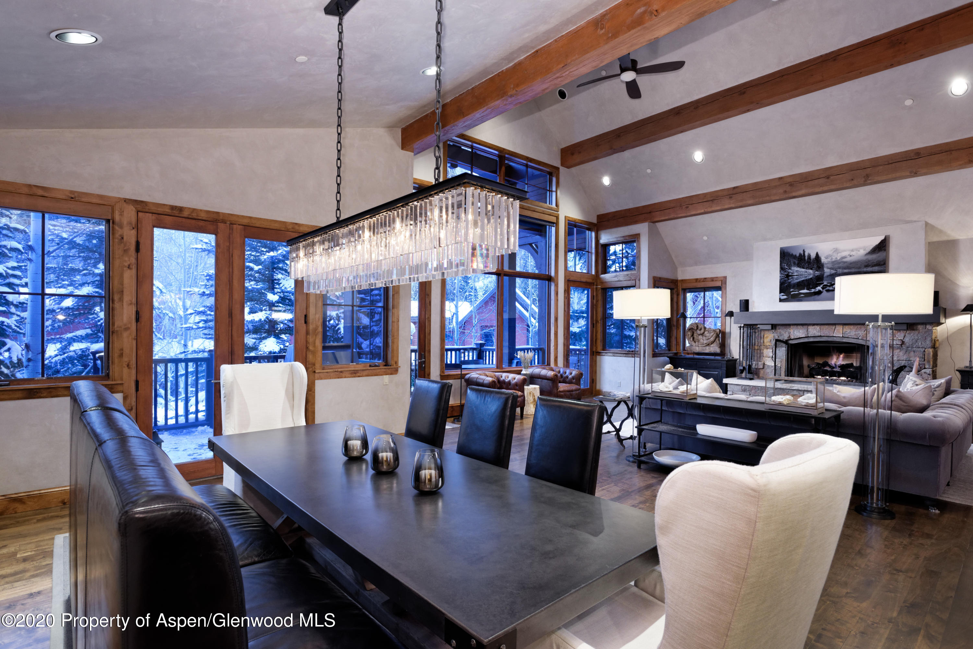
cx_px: 486
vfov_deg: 64.6
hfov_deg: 86.9
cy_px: 324
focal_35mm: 19
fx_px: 514
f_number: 6.3
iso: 1000
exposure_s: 1/8
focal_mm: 19
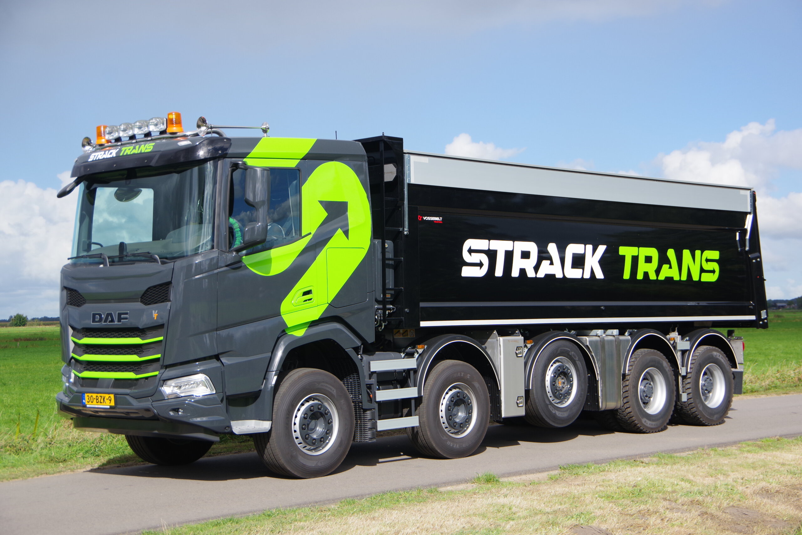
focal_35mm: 60
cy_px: 268
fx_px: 1337
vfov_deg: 22.6
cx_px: 401
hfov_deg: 33.4
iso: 200
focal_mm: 40
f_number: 4.5
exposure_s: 1/800
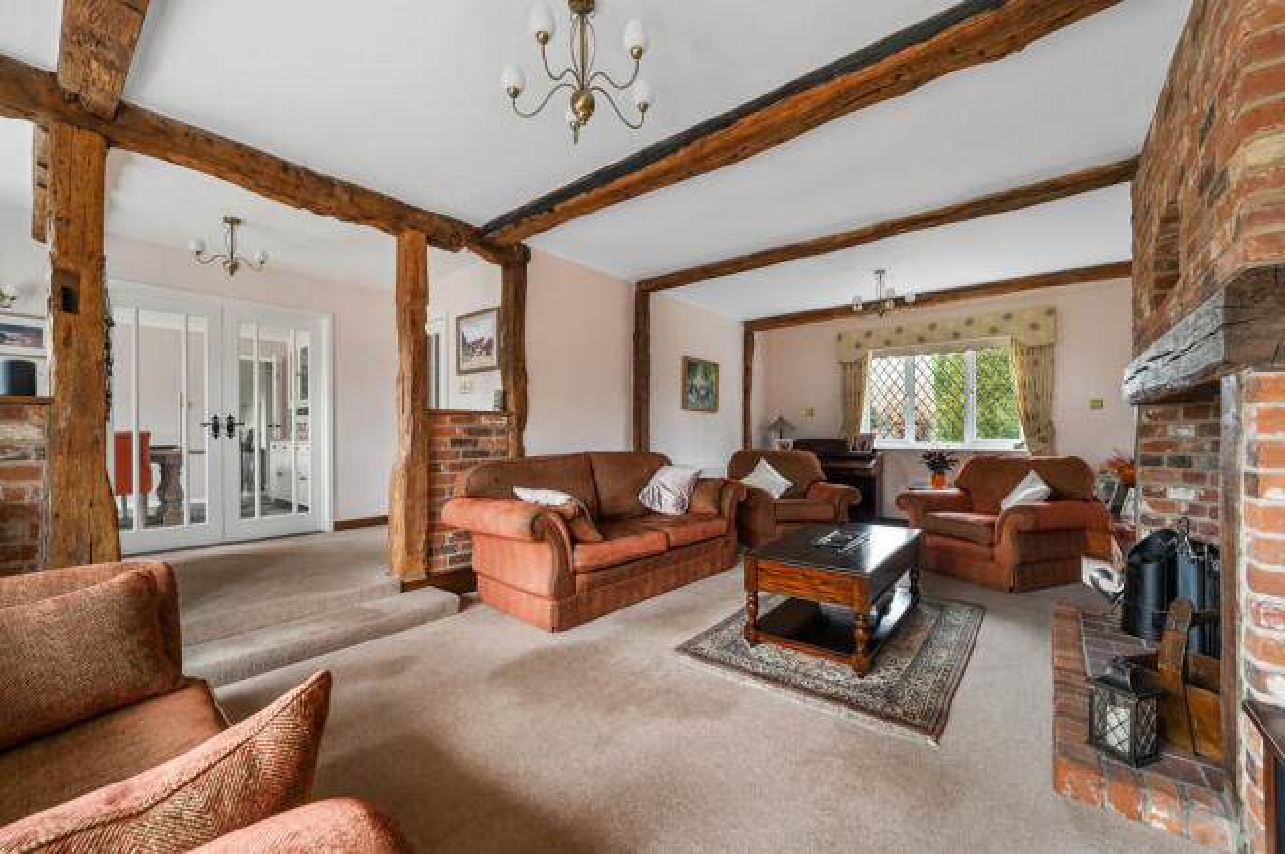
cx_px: 642
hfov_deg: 104.3
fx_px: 499
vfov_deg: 81.1
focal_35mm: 14
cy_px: 427
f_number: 8
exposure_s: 1/1.25
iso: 400
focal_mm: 14
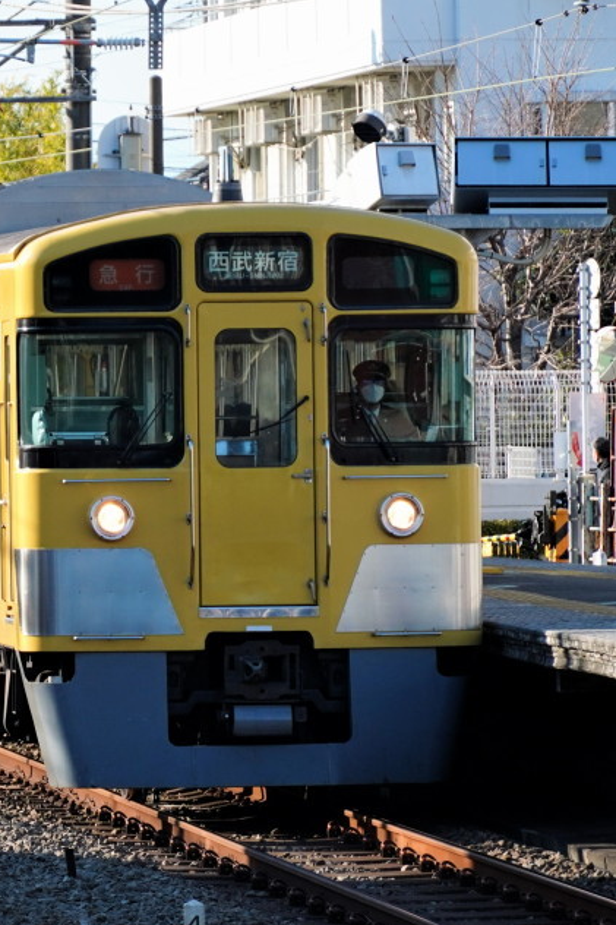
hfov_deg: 4.6
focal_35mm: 295
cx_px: -60
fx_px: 7572
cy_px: 404
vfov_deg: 7.0
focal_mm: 111
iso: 320
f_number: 5.6
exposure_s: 1/800
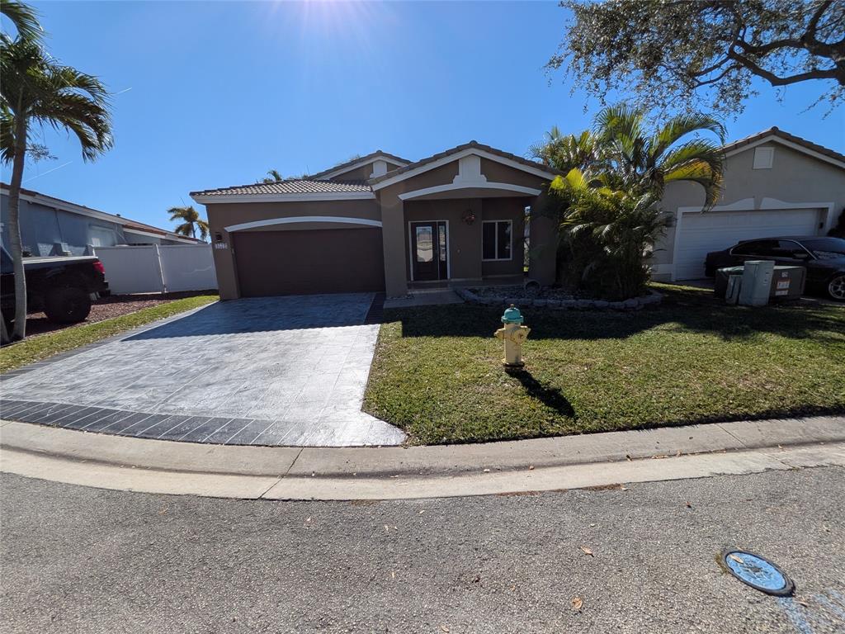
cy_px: 317
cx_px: 422
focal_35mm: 13
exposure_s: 1/1773
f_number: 2.2
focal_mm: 1.54
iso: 27
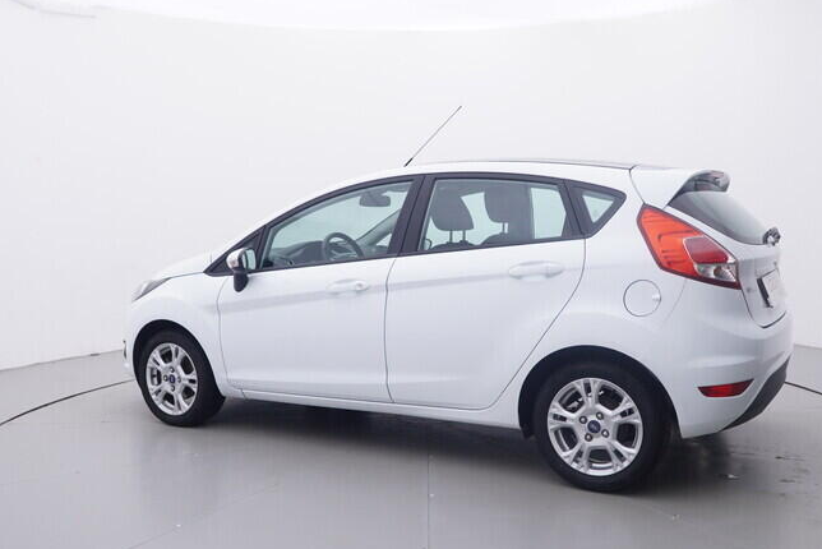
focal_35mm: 36
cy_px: 308
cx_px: 428
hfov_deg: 53.4
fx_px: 818
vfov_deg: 37.1
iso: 200
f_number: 5
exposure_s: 1/80
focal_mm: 15
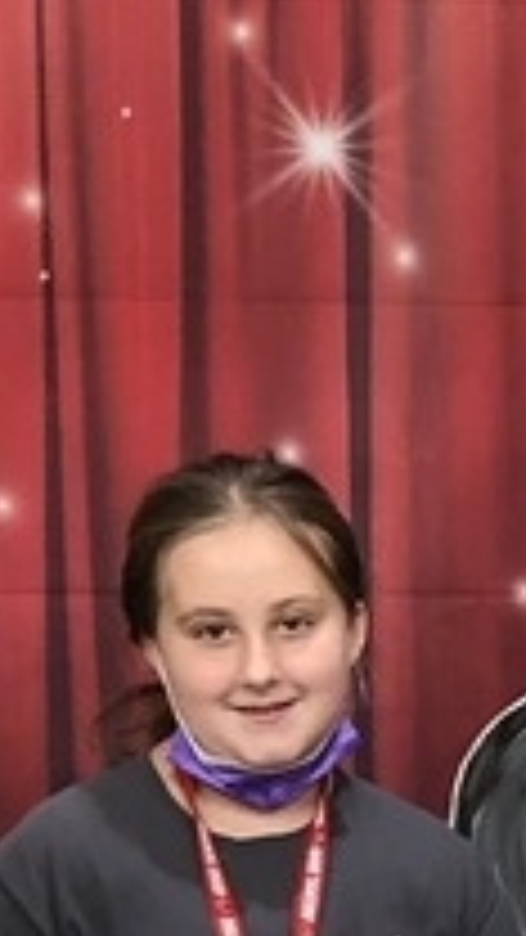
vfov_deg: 14.2
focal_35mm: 147
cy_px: 1112
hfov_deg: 8.1
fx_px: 3645
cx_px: 800
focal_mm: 4
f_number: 1.8
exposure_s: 1/15
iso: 64
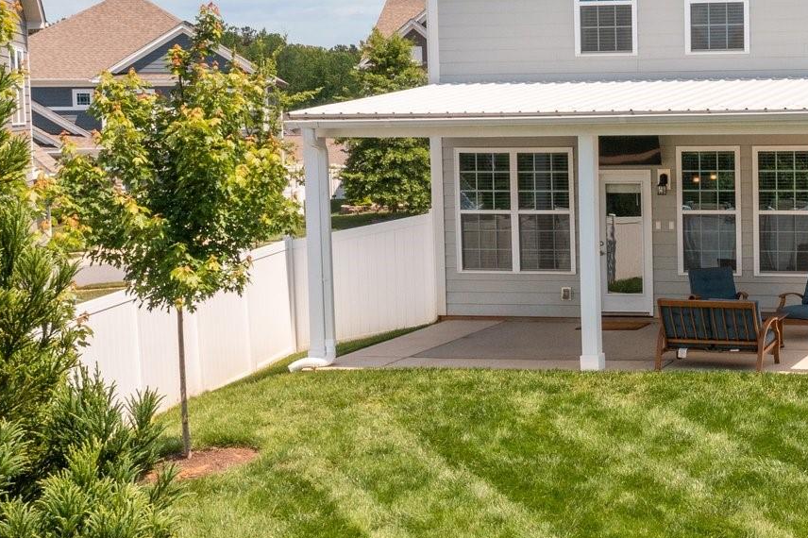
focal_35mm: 67
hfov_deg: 27.8
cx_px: 862
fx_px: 1503
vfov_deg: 20.3
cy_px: 205
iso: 100
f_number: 6.3
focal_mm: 10.26
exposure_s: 1/800
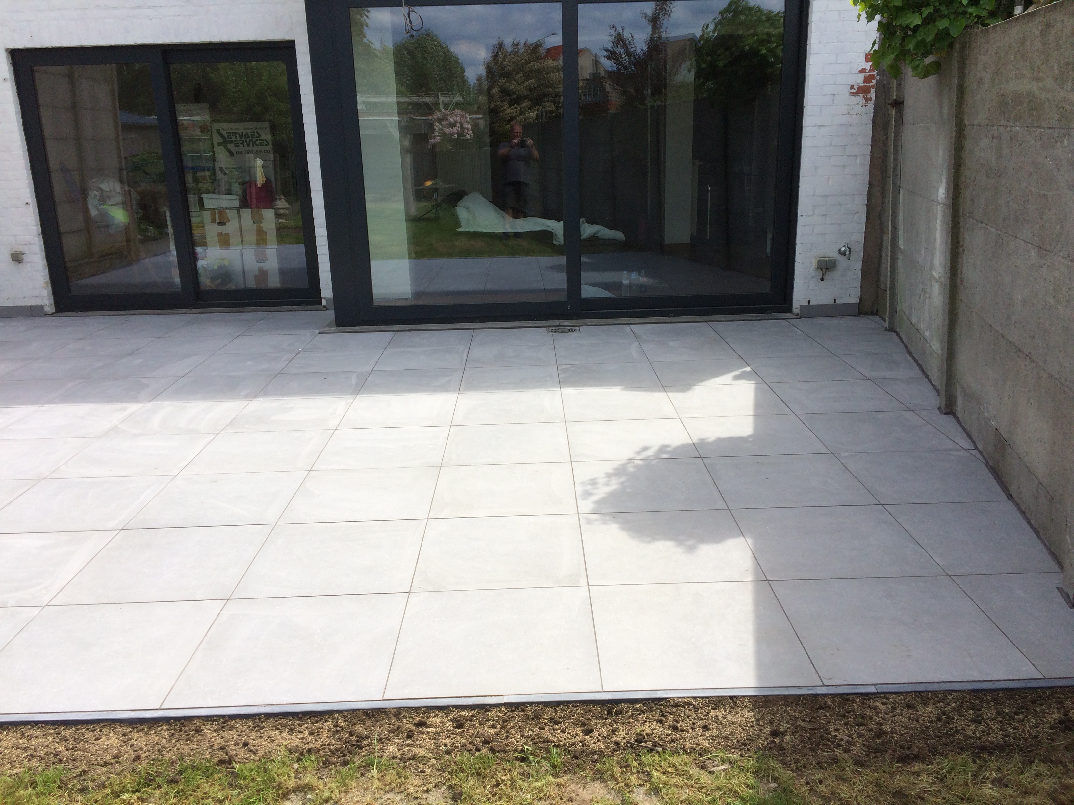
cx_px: 537
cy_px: 402
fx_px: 900
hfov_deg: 61.7
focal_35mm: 29
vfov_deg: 48.2
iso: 32
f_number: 2.2
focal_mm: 4.15
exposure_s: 1/1866
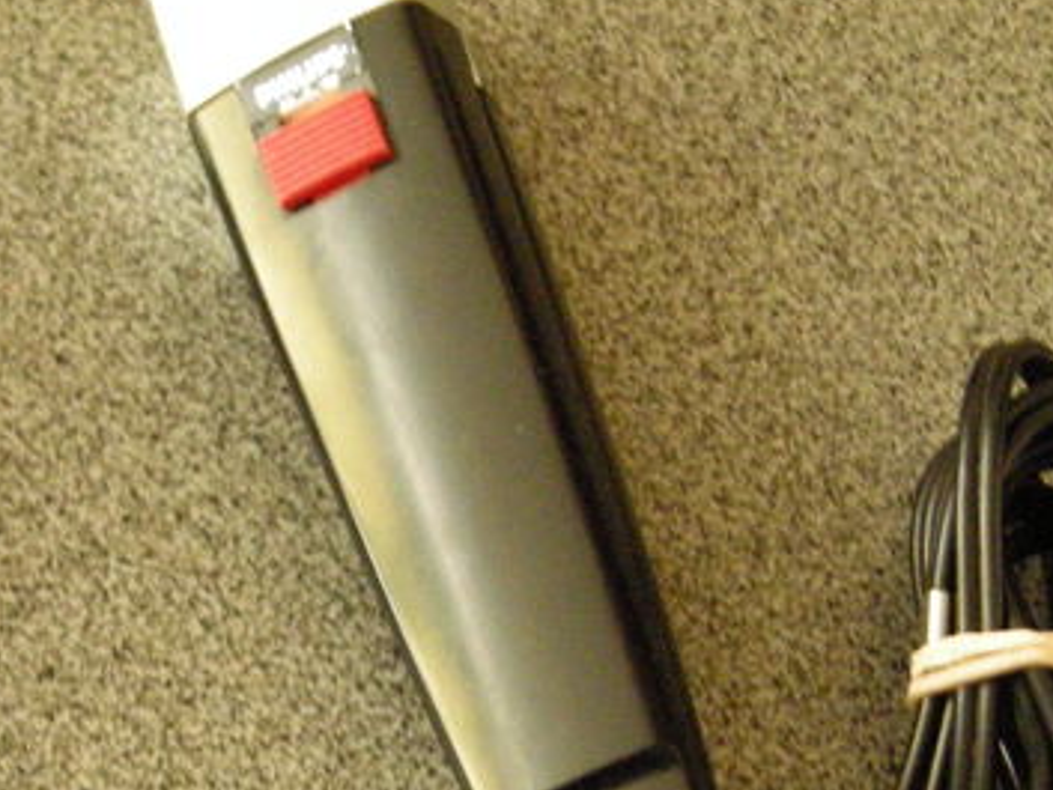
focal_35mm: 133
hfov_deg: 14.7
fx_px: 4047
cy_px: 885
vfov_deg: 11.0
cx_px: 215
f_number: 3.1
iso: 685
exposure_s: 1/8
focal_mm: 10.1
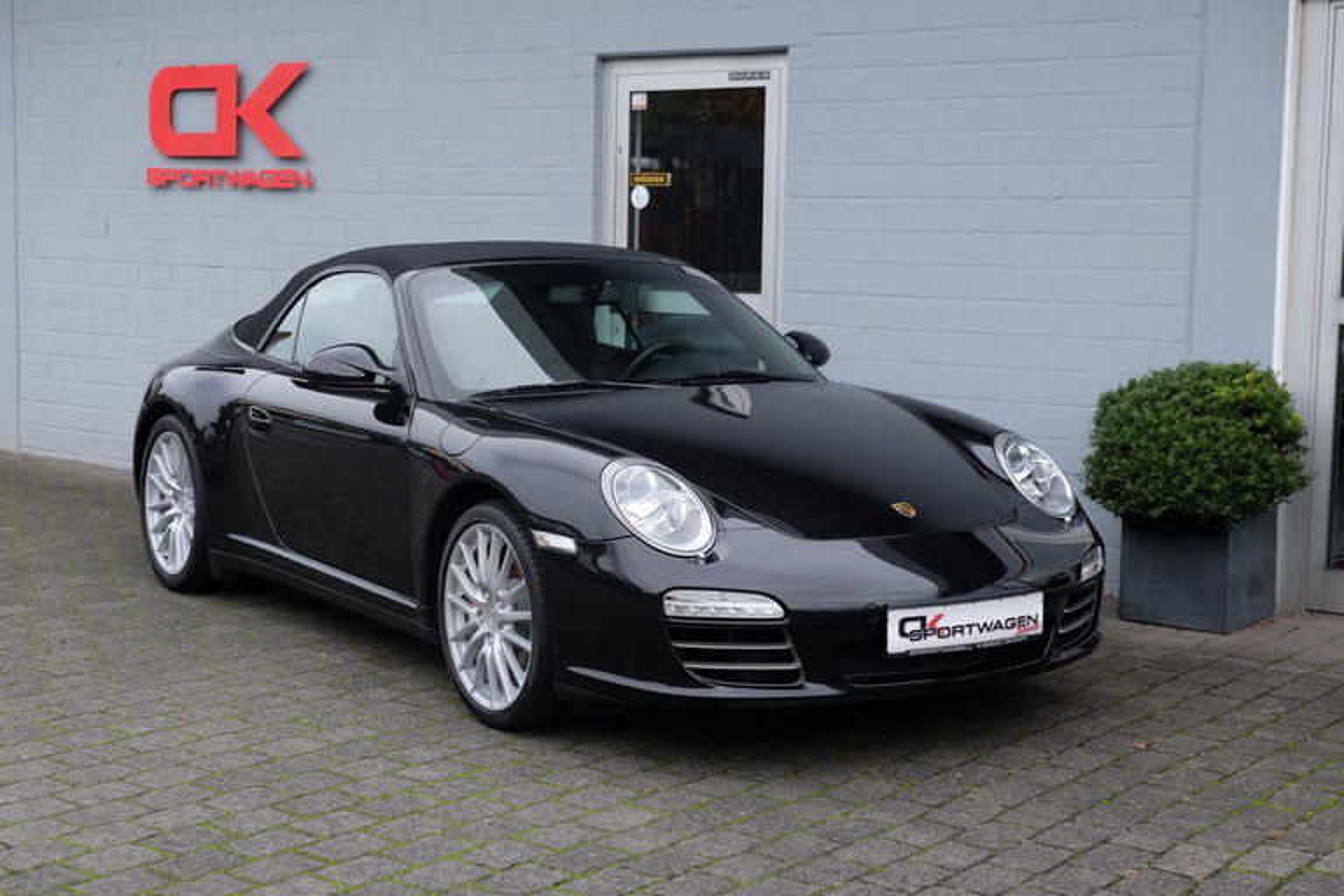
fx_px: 2091
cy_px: 448
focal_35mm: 56
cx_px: 672
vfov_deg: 24.2
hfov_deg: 35.6
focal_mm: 37.4
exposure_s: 1/180
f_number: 4
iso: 400
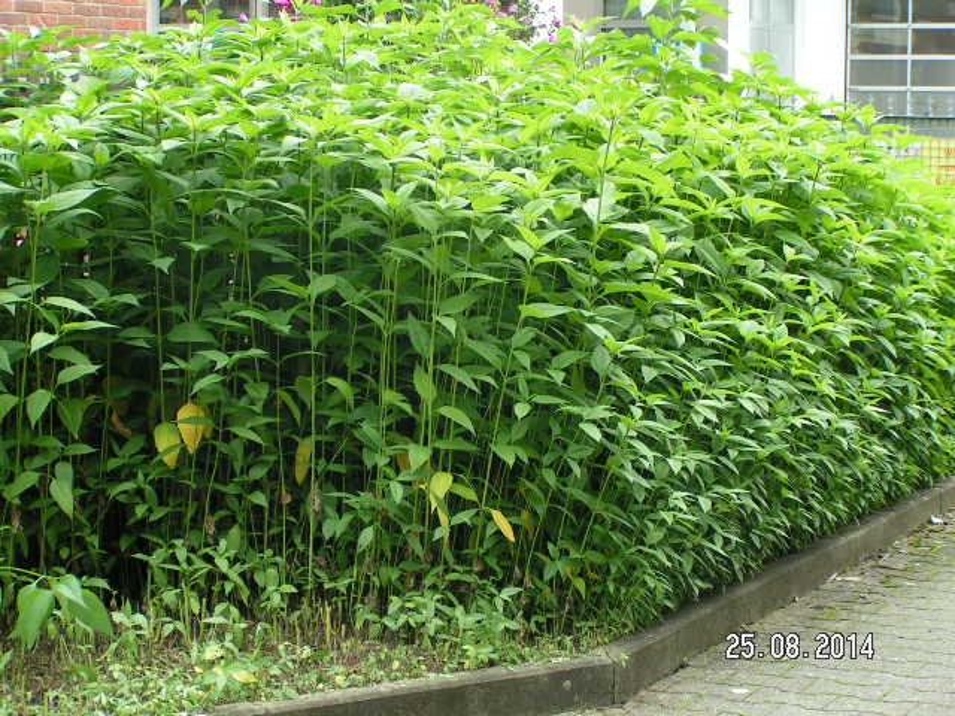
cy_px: 358
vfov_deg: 15.6
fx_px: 2621
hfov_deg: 20.7
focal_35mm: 95
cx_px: 478
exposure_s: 1/100
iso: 50
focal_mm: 14.5
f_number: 4
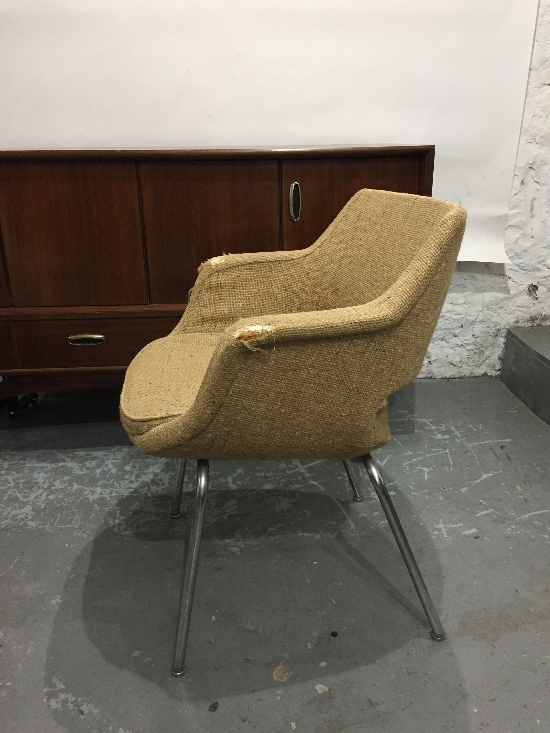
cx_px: 275
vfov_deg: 61.7
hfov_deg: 48.2
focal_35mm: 29
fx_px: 614
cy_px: 366
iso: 250
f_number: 2.2
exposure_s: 1/33
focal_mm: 4.15
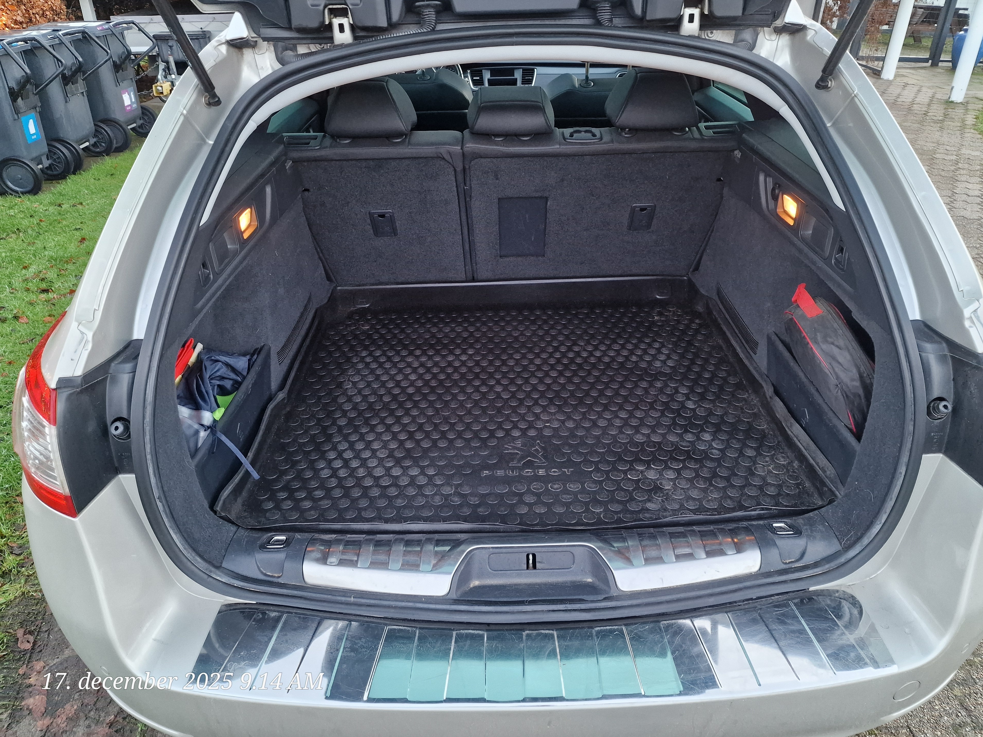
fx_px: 682
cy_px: 355
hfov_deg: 71.6
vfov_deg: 56.8
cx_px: 505
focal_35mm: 24
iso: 500
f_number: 1.8
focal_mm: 6.4
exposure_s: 1/100
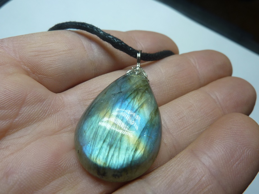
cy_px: 97
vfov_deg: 54.9
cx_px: 130
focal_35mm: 25
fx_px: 187
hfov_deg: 69.4
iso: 80
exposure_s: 1/160
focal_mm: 4.1
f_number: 4
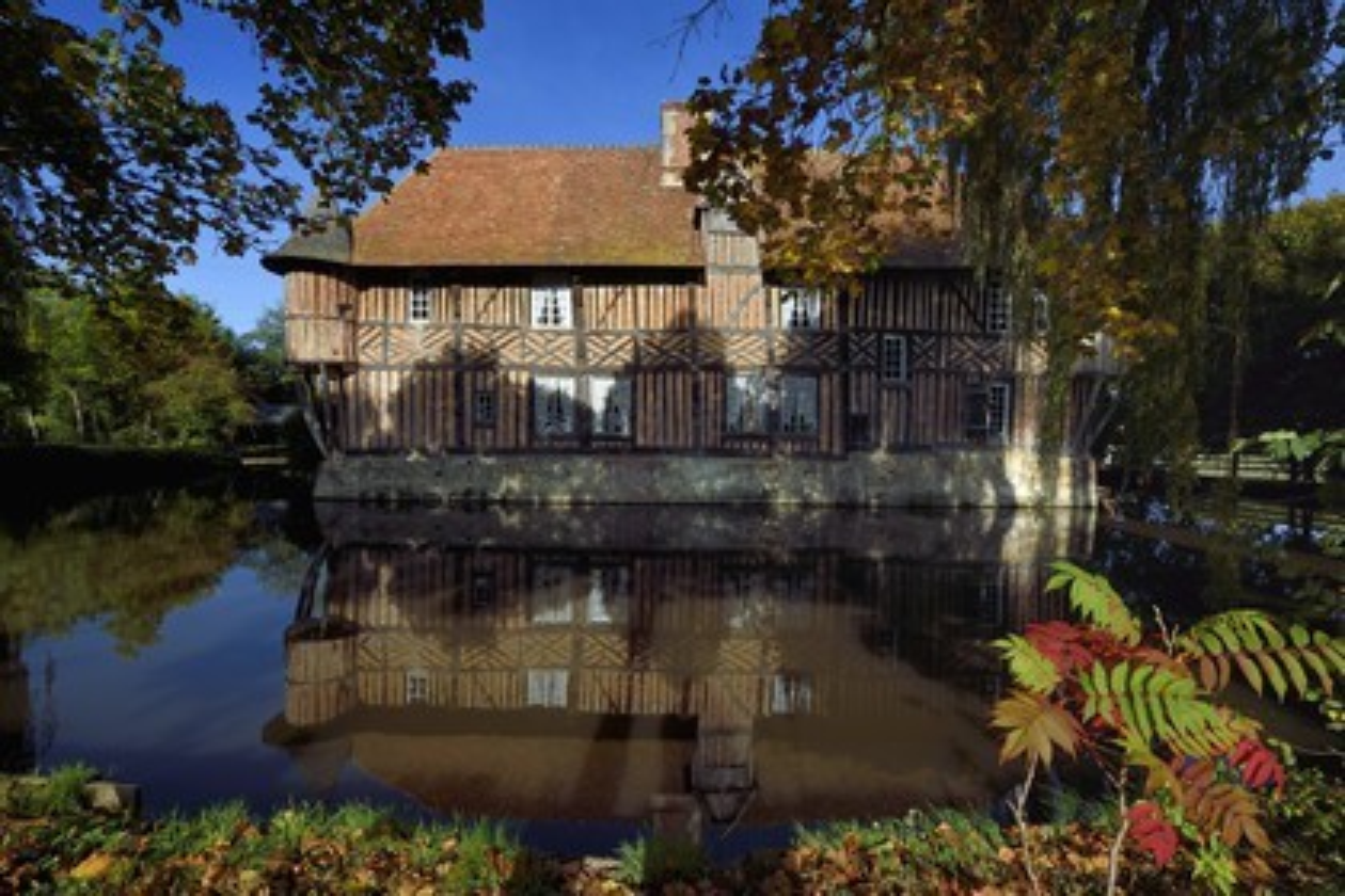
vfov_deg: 77.3
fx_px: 560
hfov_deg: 100.4
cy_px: 448
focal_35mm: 15
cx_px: 672
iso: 200
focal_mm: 15
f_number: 11
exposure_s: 1/250
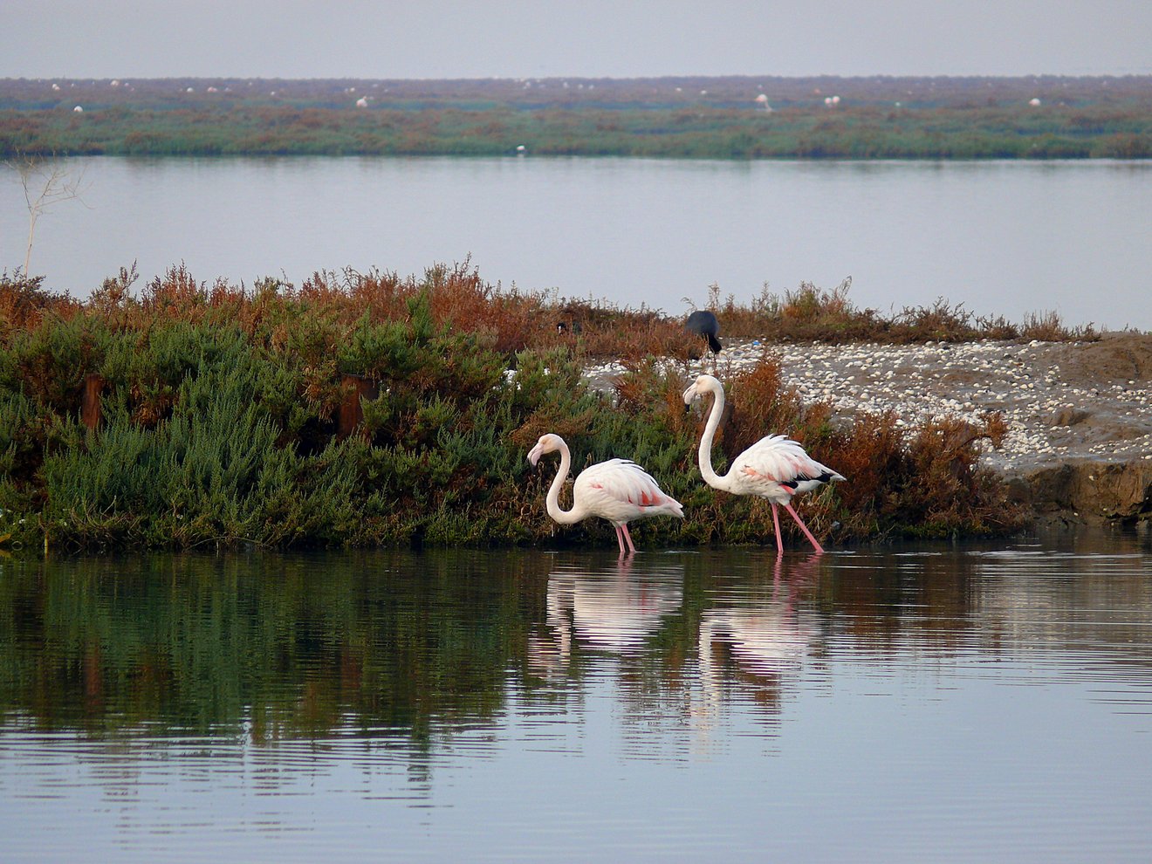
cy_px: 432
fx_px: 13977
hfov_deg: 4.7
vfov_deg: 3.5
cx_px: 576
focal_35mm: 420
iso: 100
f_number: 3.7
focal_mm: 88.8
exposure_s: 1/125
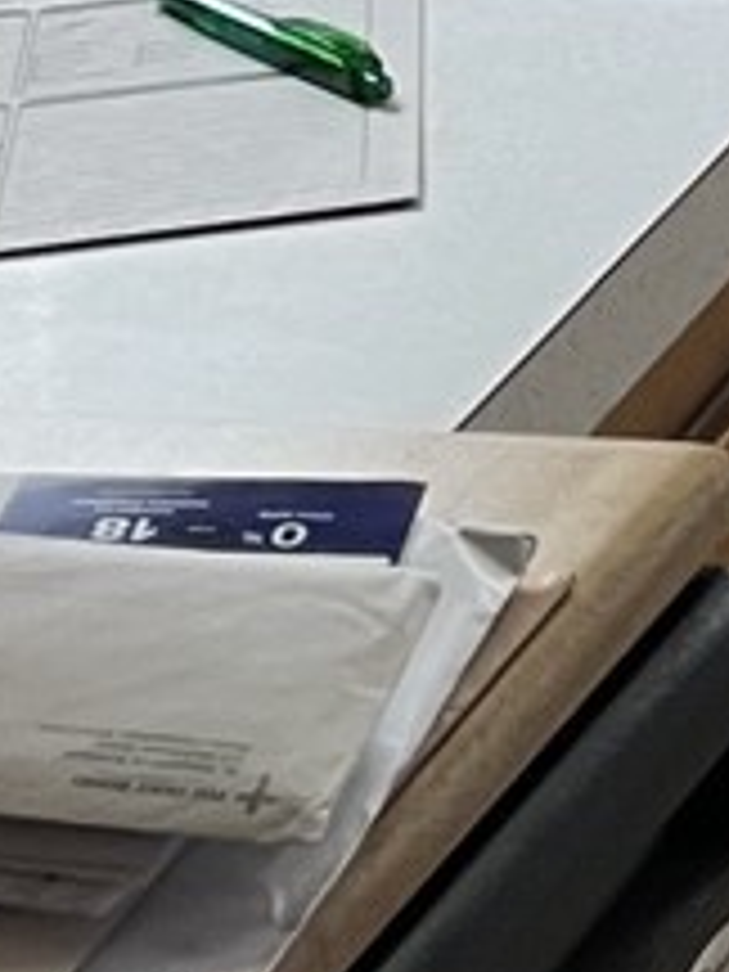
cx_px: 2200
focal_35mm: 185
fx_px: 5195
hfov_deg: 7.1
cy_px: -472
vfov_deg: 10.3
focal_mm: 5.1
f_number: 1.6
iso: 100
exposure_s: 1/60
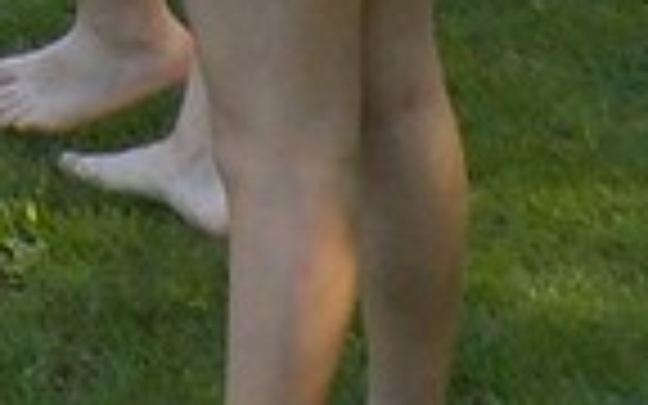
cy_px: -886
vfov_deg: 5.4
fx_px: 3991
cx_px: -364
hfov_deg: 9.0
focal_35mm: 226
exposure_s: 1/250
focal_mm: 4.1
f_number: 3.3
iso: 160
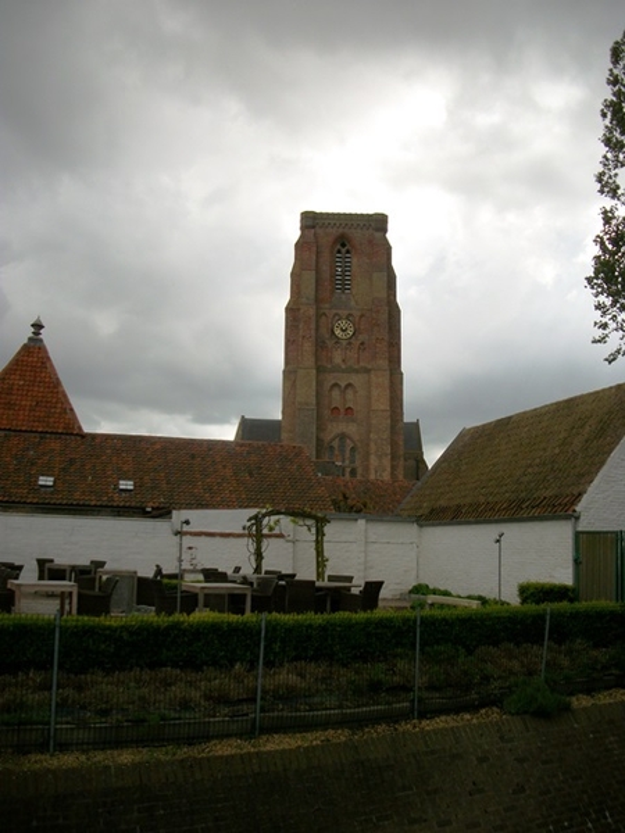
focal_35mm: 32
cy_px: 416
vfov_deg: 56.8
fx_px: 770
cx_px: 312
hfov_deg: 44.2
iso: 80
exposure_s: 1/1000
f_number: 2.9
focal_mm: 5.7
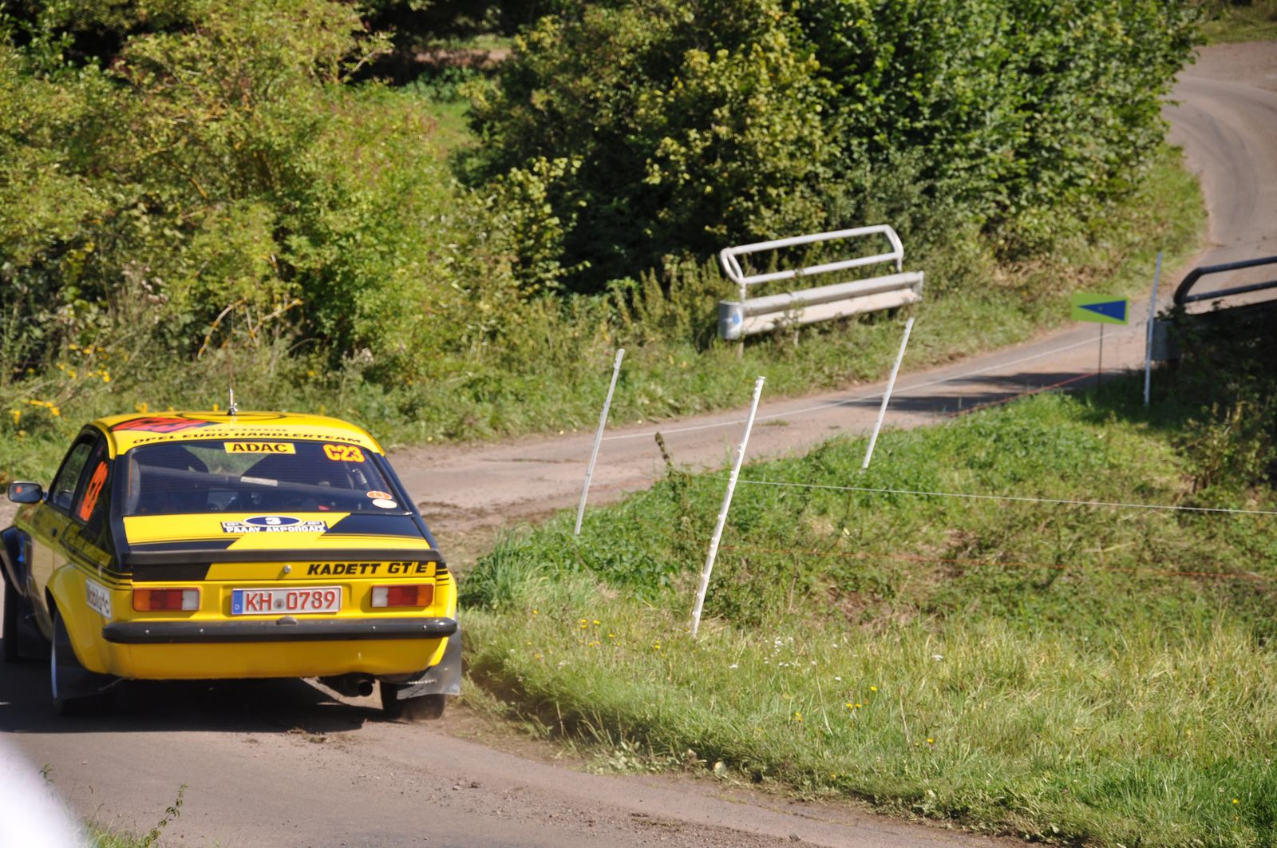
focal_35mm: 158
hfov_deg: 13.1
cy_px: 424
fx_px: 5579
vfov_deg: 8.7
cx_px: 638
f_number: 5.6
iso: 200
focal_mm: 105
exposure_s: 1/500
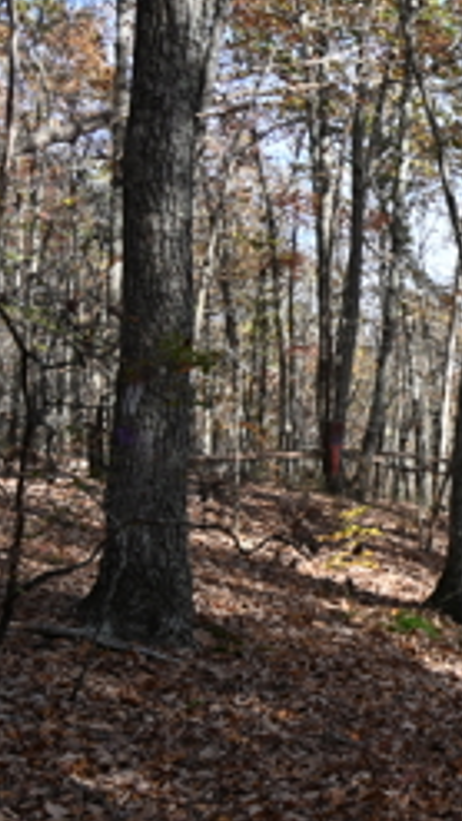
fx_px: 914
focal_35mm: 42
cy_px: 419
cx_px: 681
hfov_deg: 23.2
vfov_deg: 48.3
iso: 200
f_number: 5.6
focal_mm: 15
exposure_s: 1/250
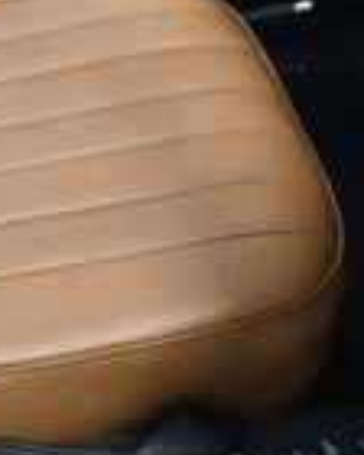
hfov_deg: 9.6
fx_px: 2087
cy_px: -159
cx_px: -202
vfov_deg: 12.0
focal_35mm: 155
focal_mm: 18
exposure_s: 1/125
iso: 2500
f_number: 3.5
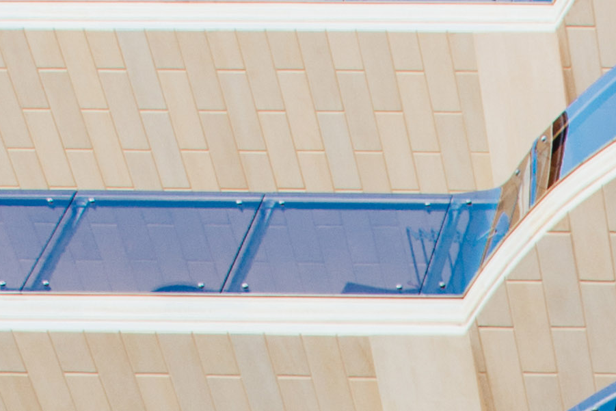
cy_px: 1747
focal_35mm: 111
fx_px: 1900
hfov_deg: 16.1
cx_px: 1052
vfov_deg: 7.5
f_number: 7.1
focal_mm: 14
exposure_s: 1/200
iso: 250
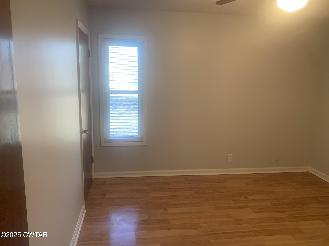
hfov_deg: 67.3
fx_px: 247
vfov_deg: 53.1
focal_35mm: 26
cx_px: 164
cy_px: 123
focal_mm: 4.25
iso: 160
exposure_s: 1/60
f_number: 1.8
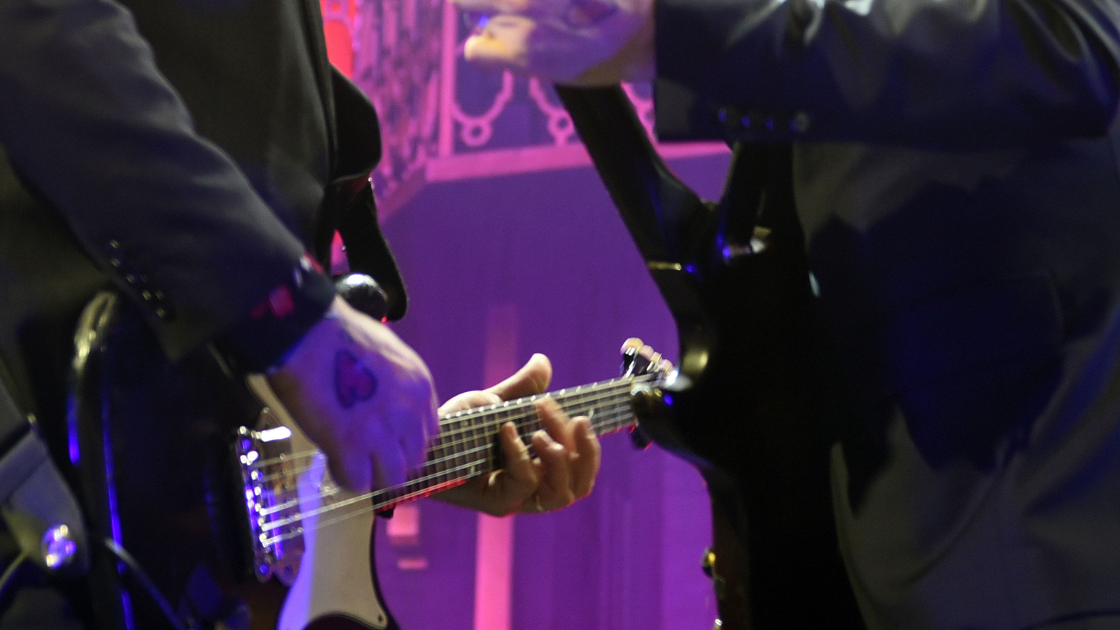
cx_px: 523
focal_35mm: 123
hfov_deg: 17.4
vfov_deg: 9.7
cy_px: -87
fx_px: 3653
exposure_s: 1/100
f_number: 2.8
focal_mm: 48
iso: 1000
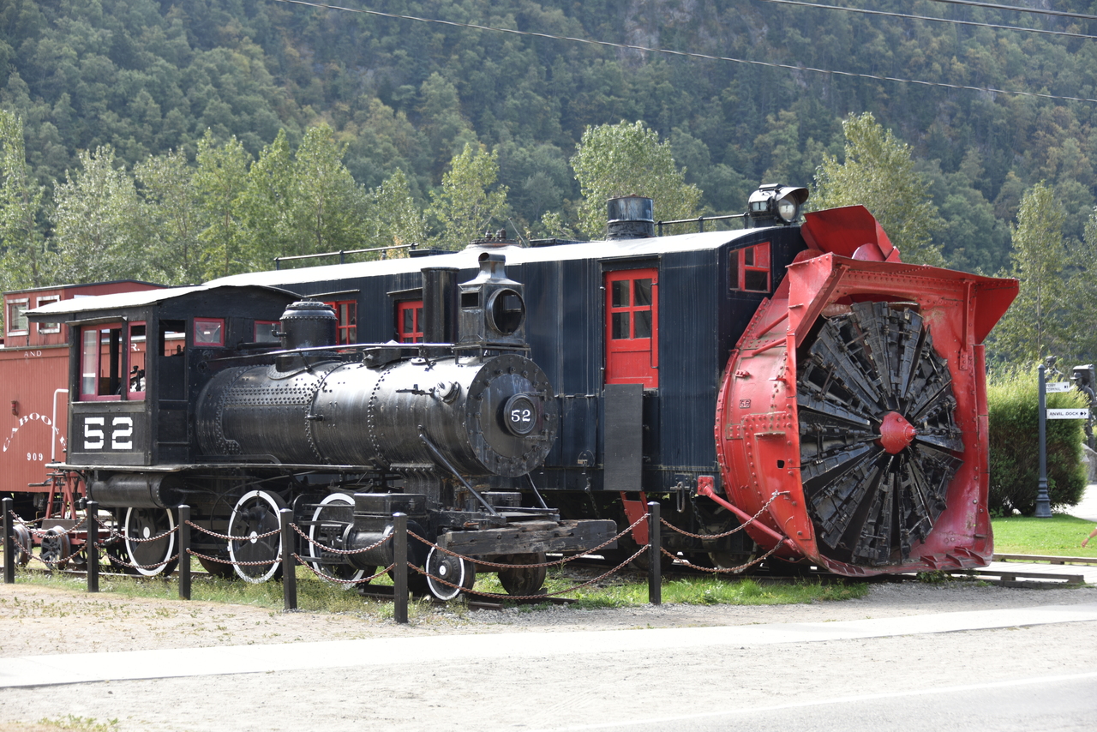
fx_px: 2194
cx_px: 548
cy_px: 366
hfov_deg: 28.1
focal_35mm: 72
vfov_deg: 18.9
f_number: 5
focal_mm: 72
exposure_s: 1/160
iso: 110
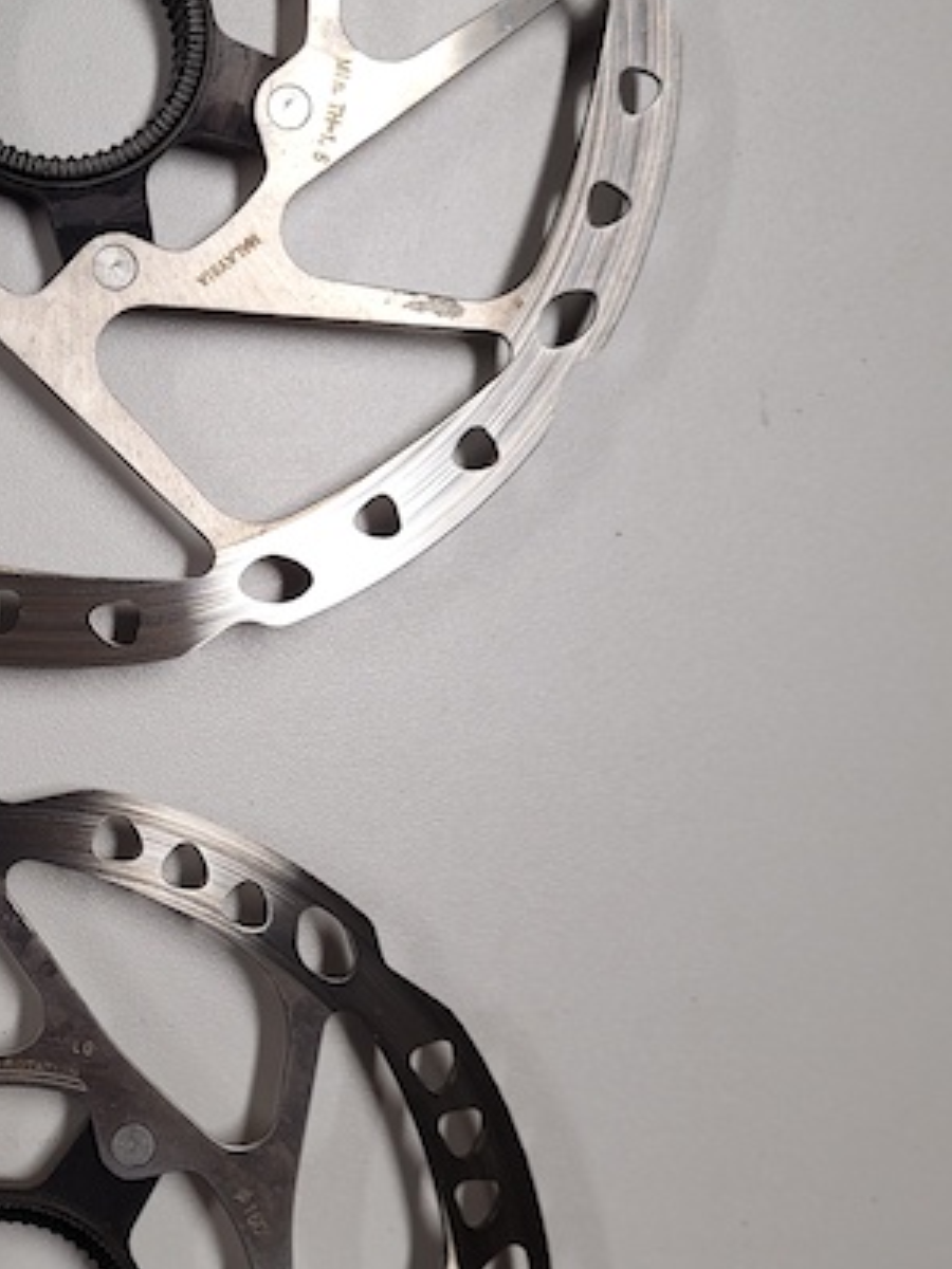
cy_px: 638
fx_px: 1907
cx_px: 3
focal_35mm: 52
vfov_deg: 36.8
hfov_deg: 26.6
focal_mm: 5.4
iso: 100
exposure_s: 1/120
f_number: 1.8
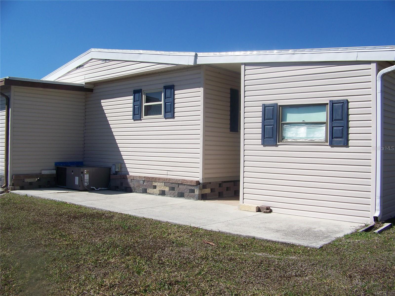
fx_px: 411
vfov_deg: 39.7
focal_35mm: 36
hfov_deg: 51.4
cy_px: 148
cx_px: 198
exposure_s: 1/640
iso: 64
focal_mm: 5.85
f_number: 4
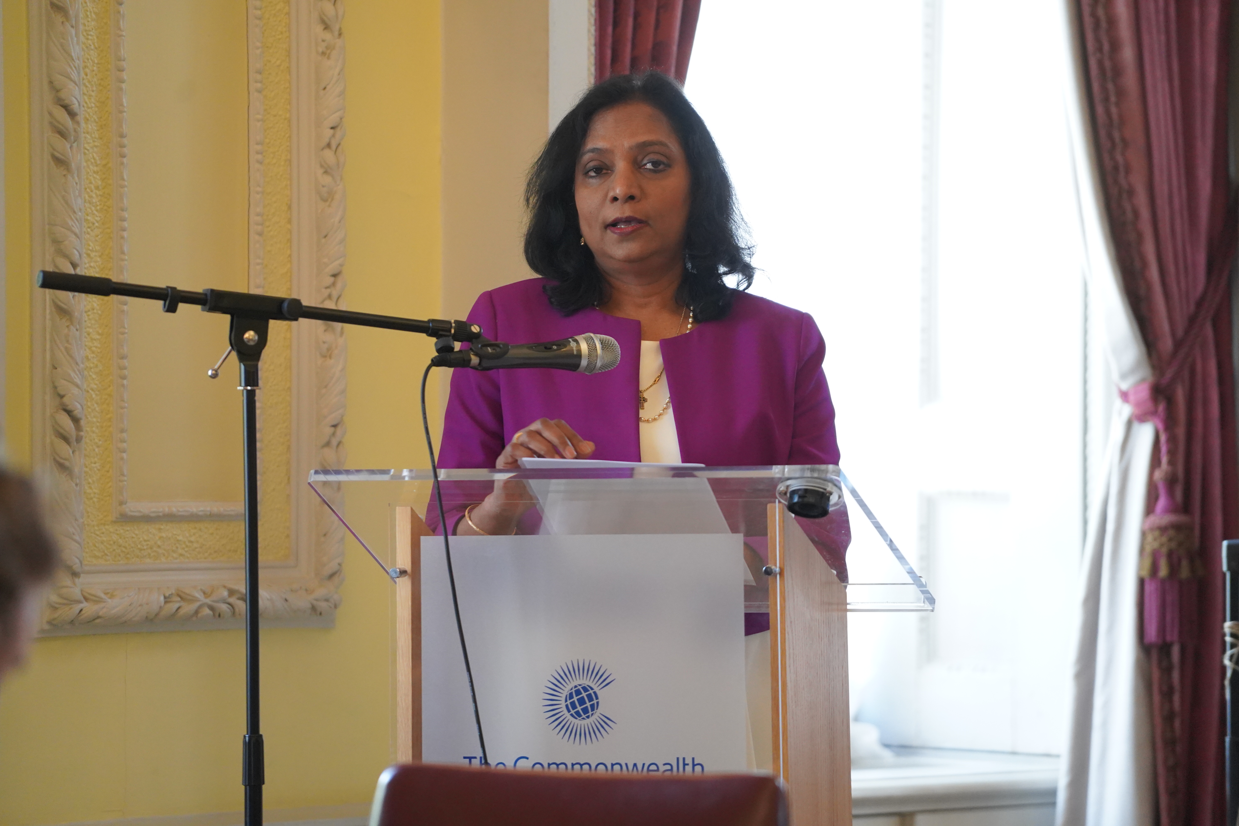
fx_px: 6607
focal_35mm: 192
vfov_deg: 7.2
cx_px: 620
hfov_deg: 10.7
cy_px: 413
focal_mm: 192
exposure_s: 1/200
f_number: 4
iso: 5000
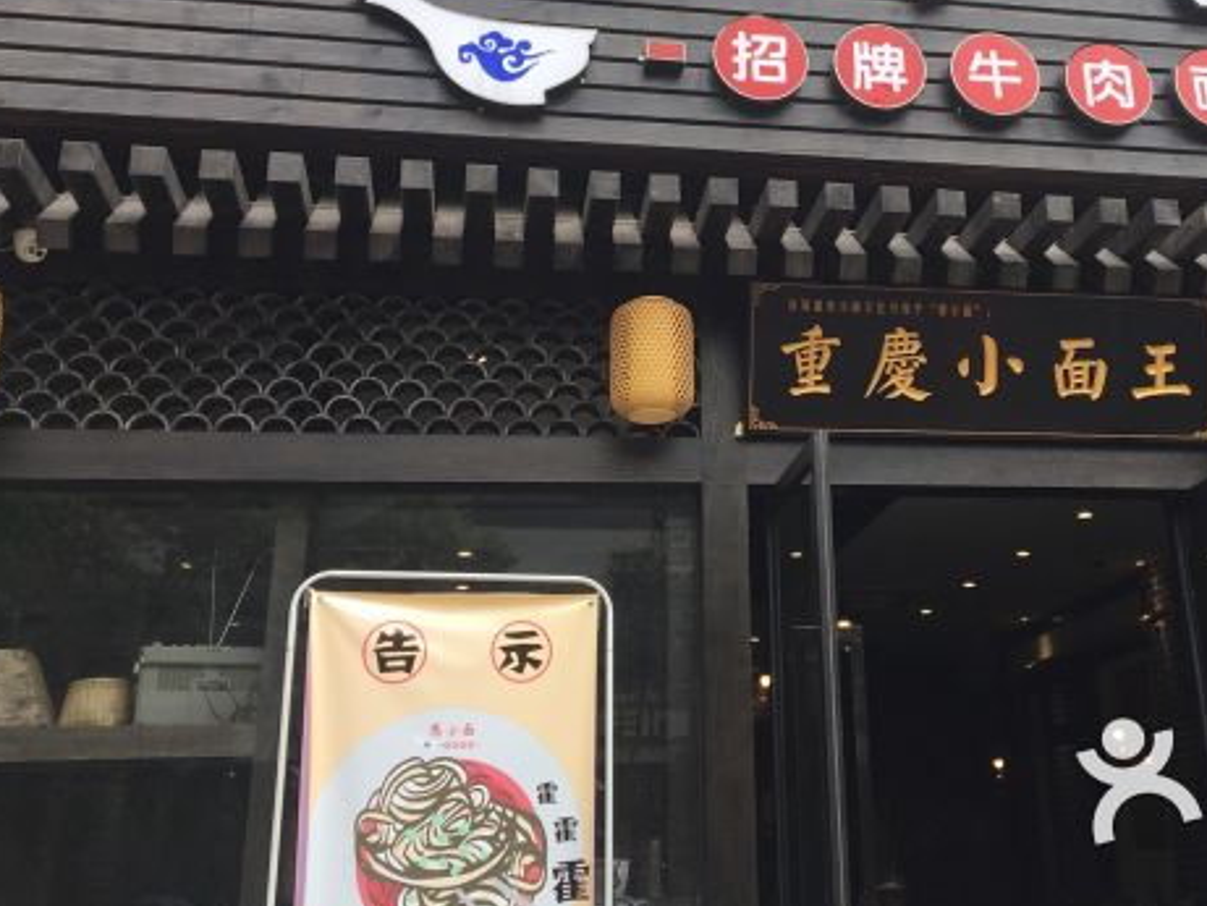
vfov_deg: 32.3
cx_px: 817
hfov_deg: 42.3
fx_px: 1535
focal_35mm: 44
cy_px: 229
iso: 25
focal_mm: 4.15
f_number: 2.2
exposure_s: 1/466
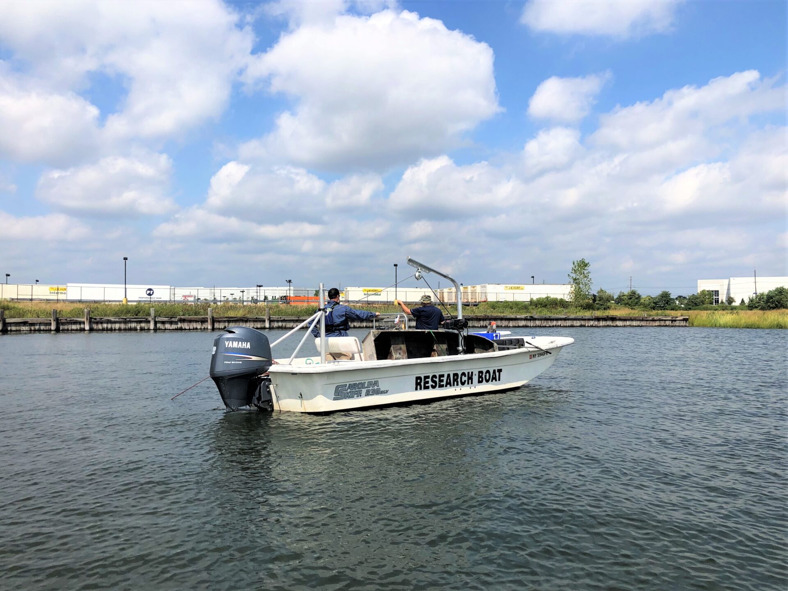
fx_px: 637
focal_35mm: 28
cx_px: 394
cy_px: 296
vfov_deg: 49.7
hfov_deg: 63.4
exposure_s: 1/3472
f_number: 1.8
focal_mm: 3.99
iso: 20
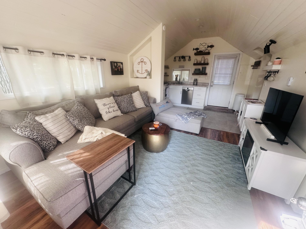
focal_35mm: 14
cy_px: 114
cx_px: 153
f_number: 2.2
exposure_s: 1/99
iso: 125
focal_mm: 2.22
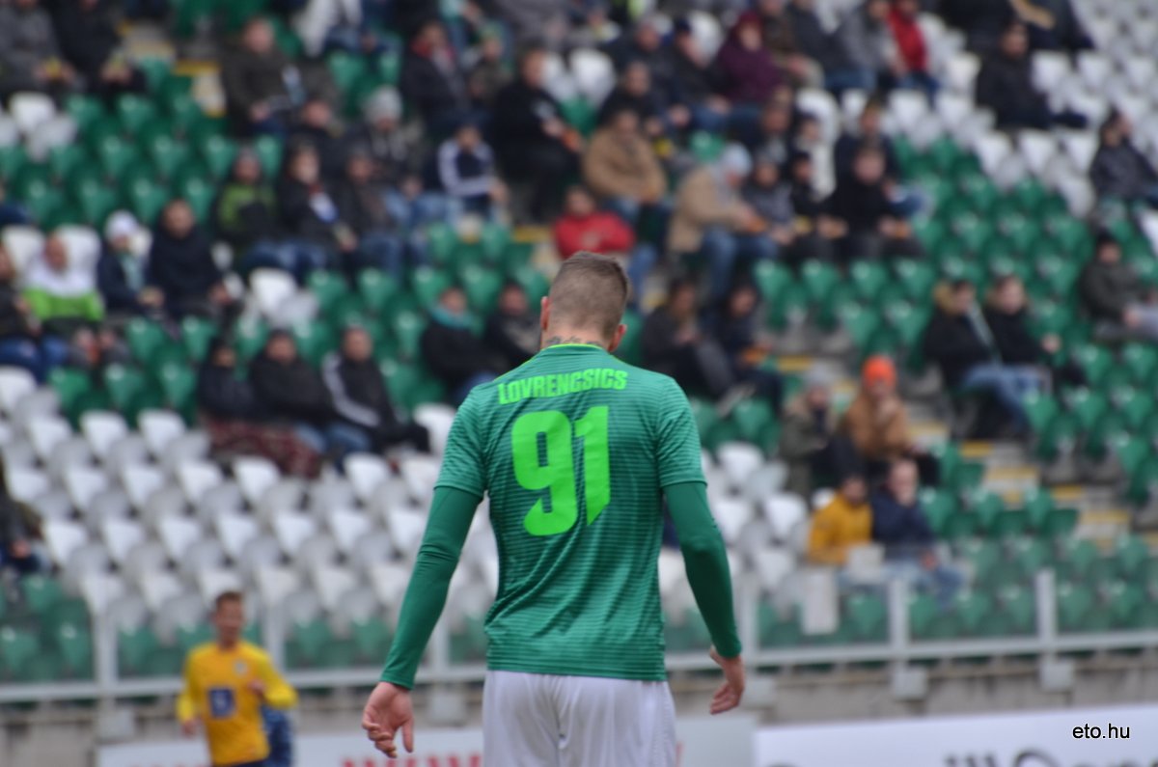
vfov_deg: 3.0
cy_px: 384
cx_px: 579
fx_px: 14446
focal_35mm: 450
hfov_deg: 4.6
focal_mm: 300
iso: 200
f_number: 5.6
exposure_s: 1/320
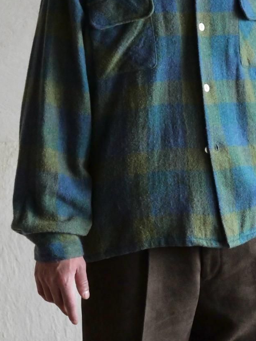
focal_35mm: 186
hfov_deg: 8.0
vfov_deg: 10.6
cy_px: 95
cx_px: 177
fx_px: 1835
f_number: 4
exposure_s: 1/40
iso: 3200
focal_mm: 60
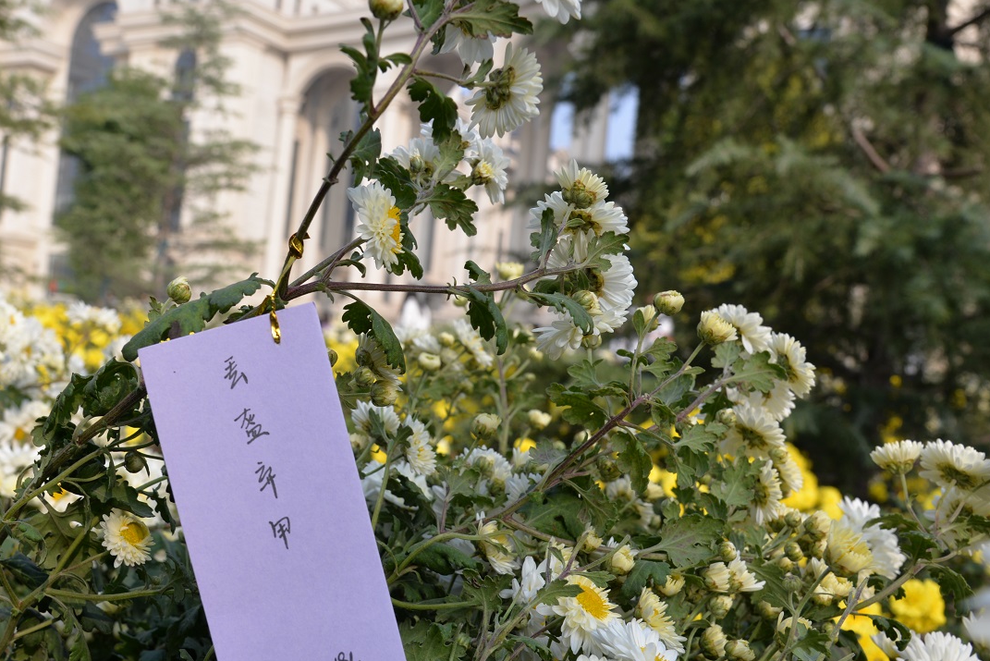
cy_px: 343
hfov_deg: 45.9
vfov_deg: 31.9
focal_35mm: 42
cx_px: 364
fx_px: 1155
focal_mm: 30
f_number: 8
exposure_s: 1/250
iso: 160
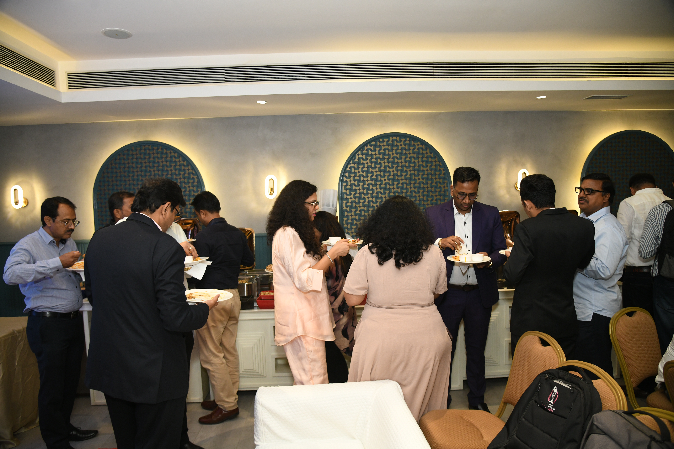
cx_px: 337
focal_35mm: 24
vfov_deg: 53.1
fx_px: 449
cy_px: 224
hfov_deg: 73.7
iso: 1250
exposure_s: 1/160
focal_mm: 24
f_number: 4.5
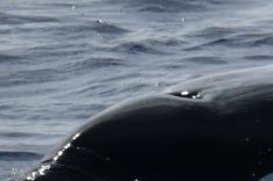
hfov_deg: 1.0
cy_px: -8
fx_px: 15494
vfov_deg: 0.7
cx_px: 381
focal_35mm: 2046
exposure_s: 1/8000
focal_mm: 600
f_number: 6.3
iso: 720
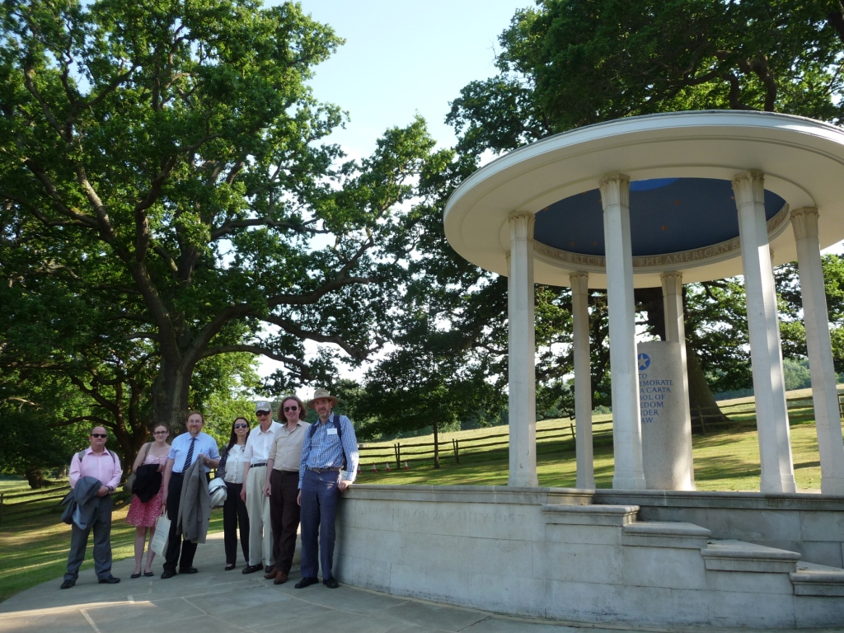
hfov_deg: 63.4
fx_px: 683
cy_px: 316
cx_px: 422
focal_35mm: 28
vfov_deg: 49.7
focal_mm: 4.7
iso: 100
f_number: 3.3
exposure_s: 1/250
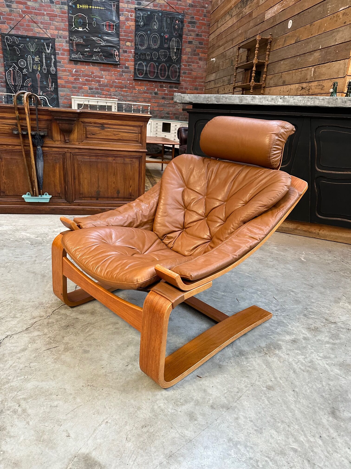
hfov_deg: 56.8
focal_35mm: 24
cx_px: 176
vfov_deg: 71.6
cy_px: 234
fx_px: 324
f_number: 1.78
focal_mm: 6.86
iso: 400
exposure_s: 1/60
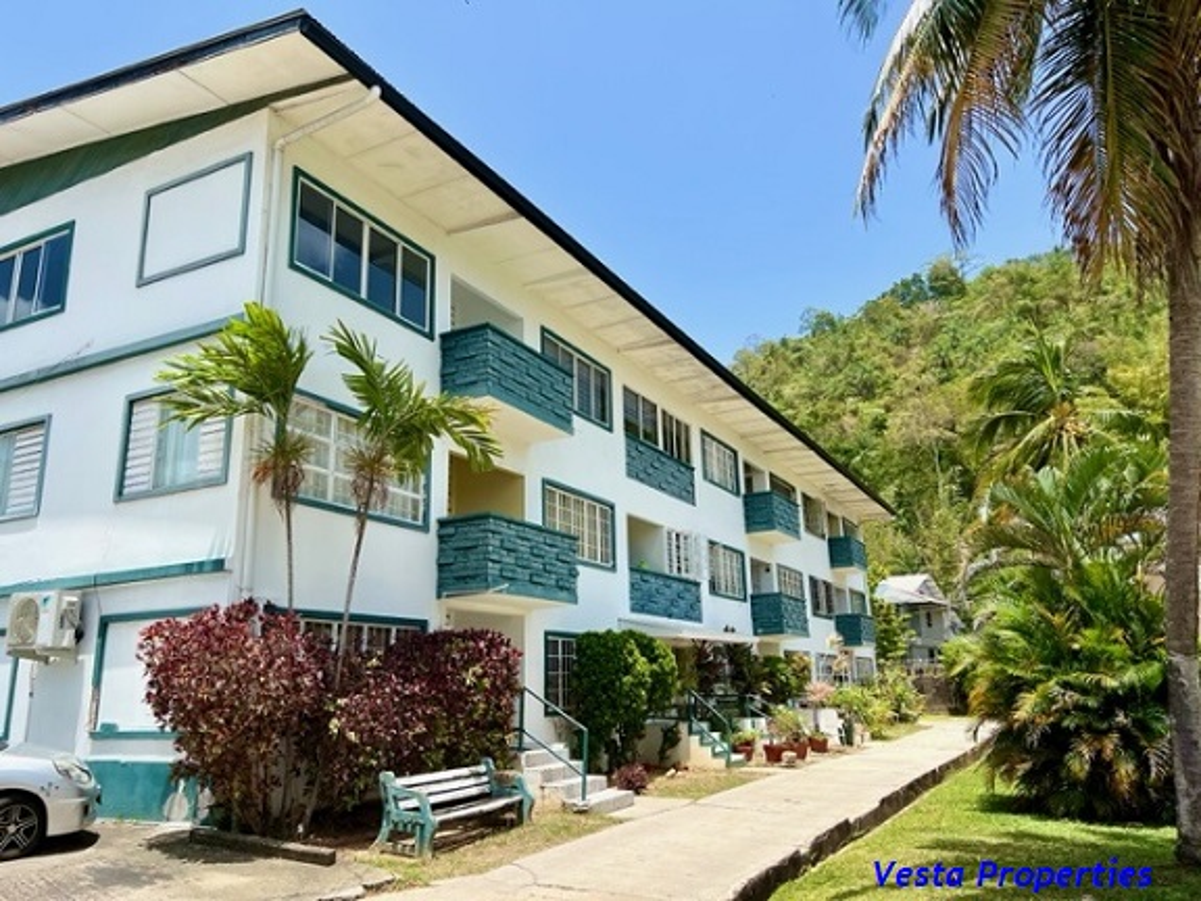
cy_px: 450
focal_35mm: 26
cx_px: 600
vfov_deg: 53.1
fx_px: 902
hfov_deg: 67.3
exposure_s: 1/3356
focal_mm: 5.7
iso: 50
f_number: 1.5
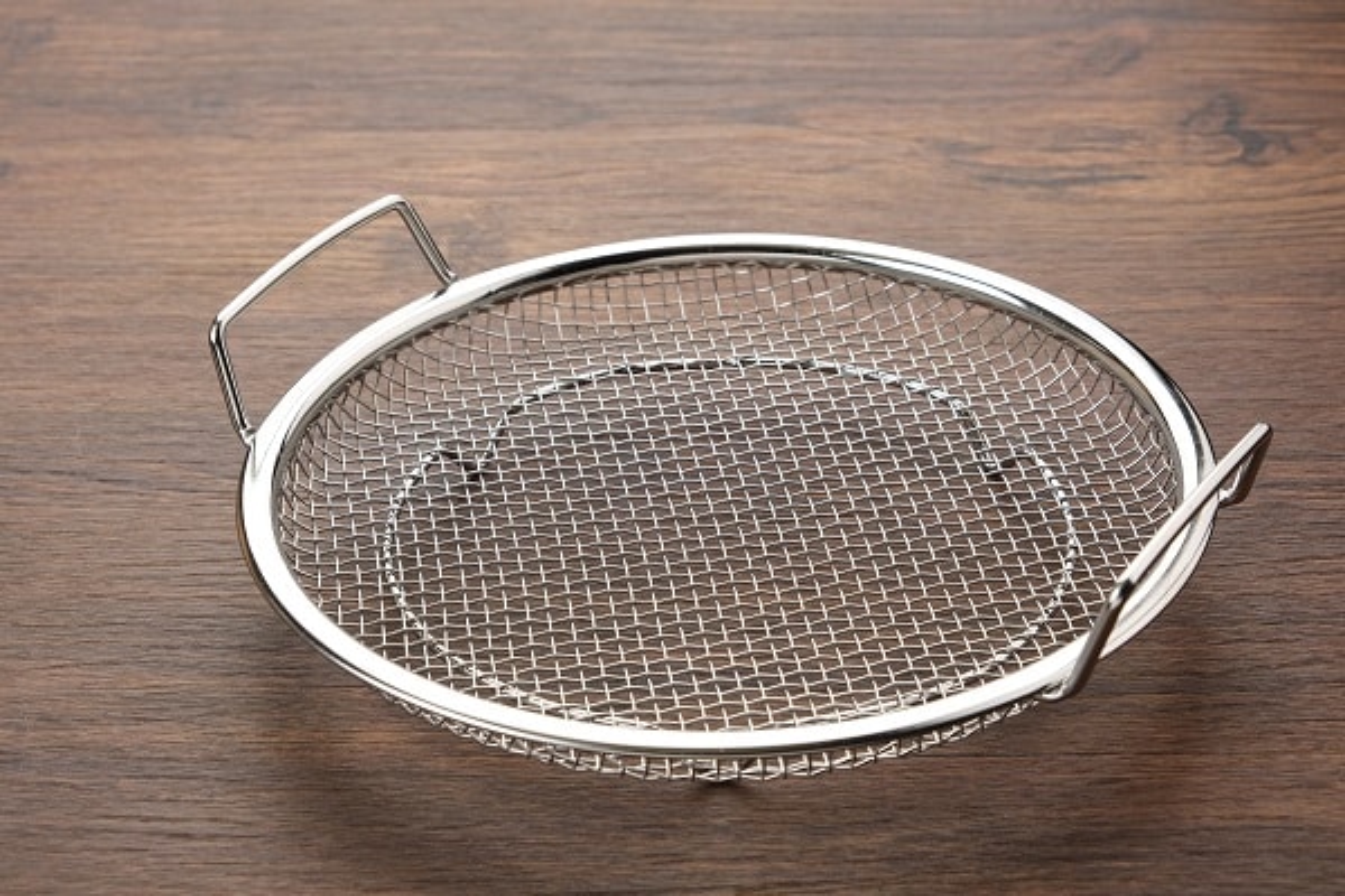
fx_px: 2951
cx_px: 672
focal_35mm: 79
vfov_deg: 17.3
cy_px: 448
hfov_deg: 25.7
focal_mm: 52.7
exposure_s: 1/80
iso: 400
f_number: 11
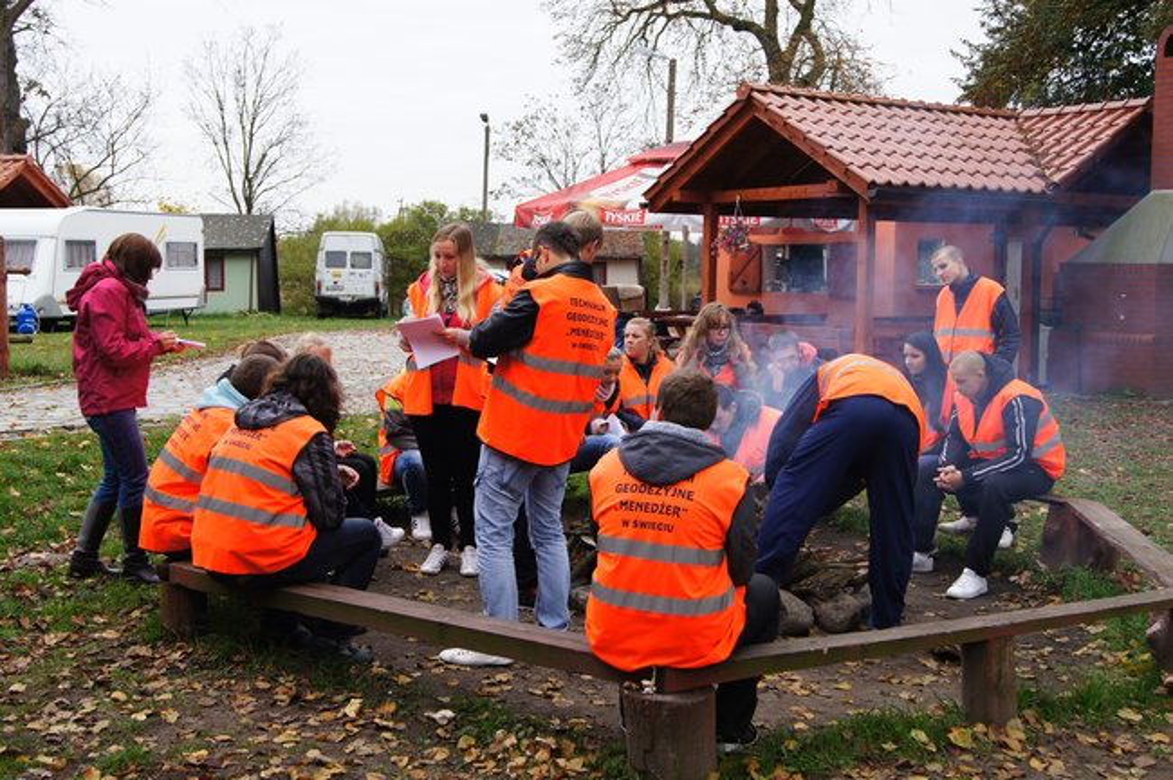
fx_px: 1367
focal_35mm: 42
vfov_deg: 31.8
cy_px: 390
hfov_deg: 46.4
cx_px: 586
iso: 100
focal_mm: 28
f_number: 5.6
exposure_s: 1/50
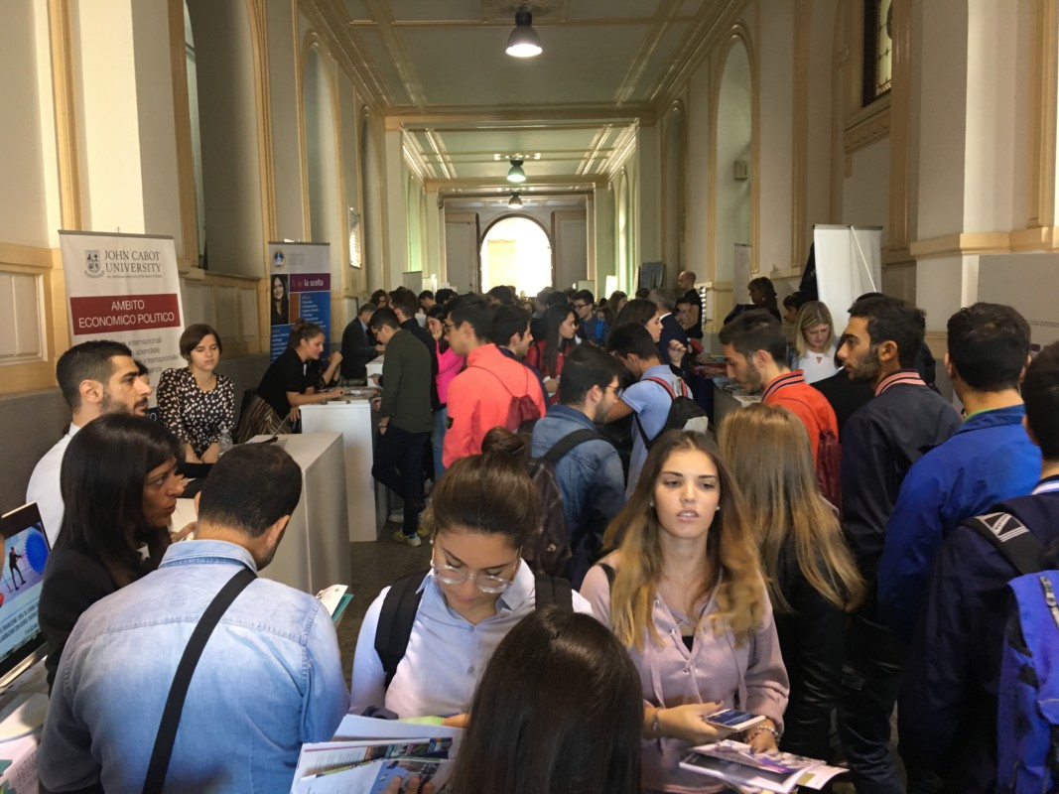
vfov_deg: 48.2
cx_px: 530
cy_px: 397
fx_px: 887
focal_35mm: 29
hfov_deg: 61.7
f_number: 2.2
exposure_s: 1/33
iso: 160
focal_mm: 4.15
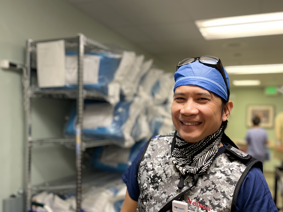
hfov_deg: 55.0
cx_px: 170
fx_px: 270
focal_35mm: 33
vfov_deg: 42.7
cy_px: 129
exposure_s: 1/60
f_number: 1.6
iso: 125
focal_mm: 4.2
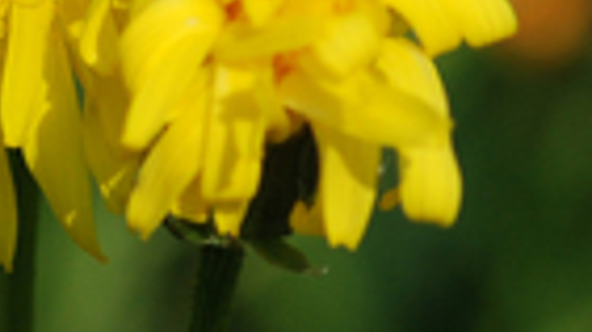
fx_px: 8480
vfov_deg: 2.2
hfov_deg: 4.0
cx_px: -4
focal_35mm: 541
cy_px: -155
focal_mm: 105
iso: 200
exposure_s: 1/1250
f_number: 7.1
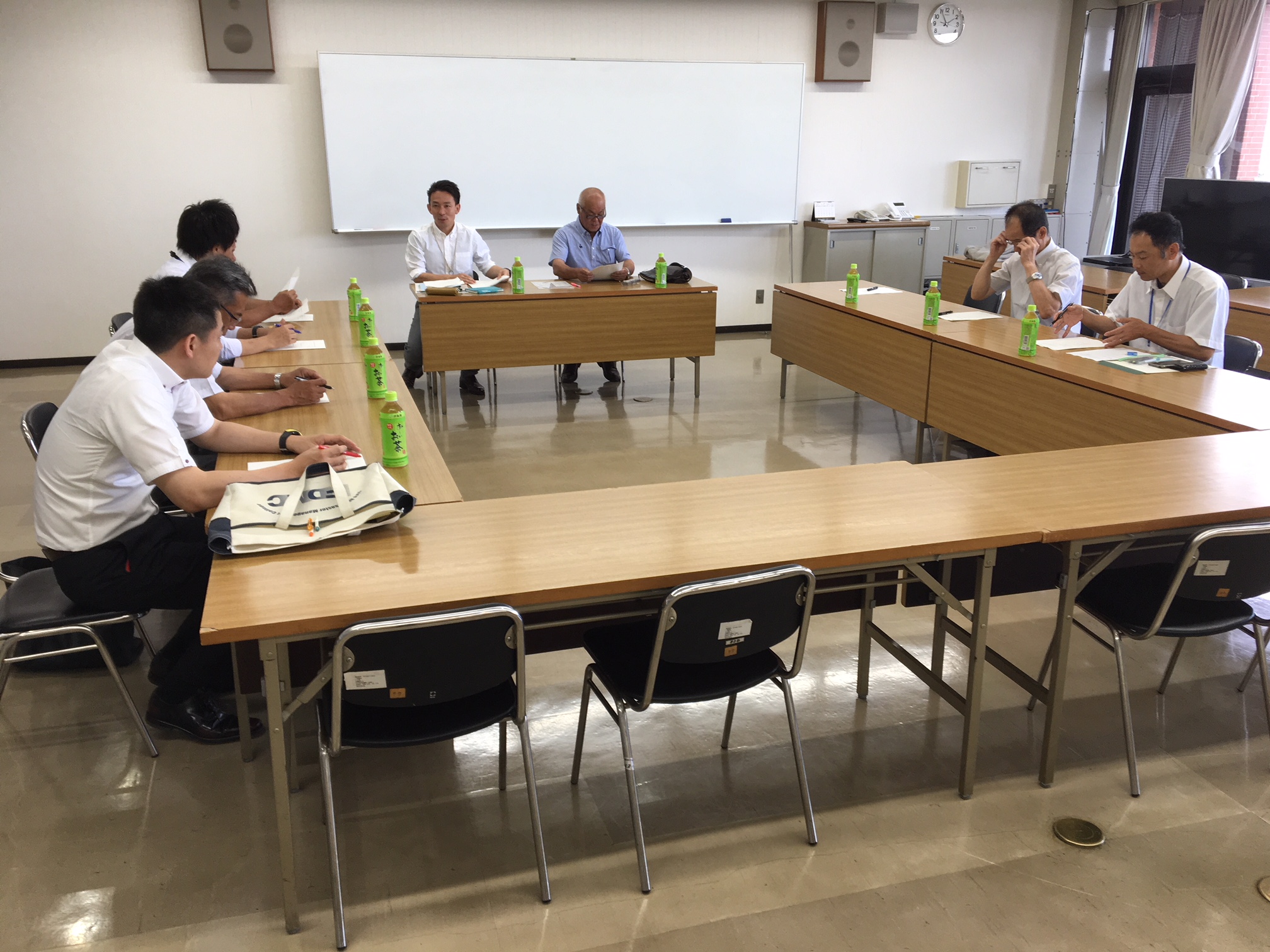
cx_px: 635
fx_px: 1064
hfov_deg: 61.7
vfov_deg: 48.2
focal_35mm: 29
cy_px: 476
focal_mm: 4.15
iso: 32
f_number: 2.2
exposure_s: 1/60
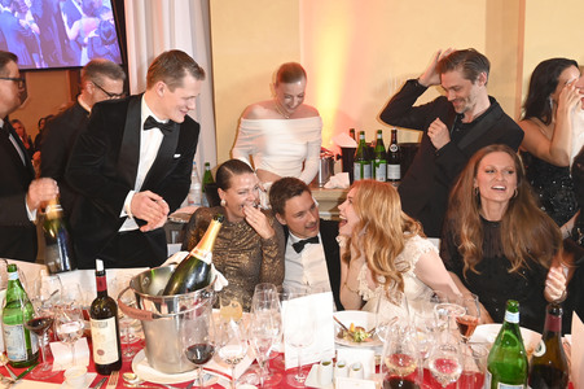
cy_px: 194
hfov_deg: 67.4
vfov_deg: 47.9
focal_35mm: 27
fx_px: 438
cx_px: 292
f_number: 5.6
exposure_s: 1/30
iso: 2000
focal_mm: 27
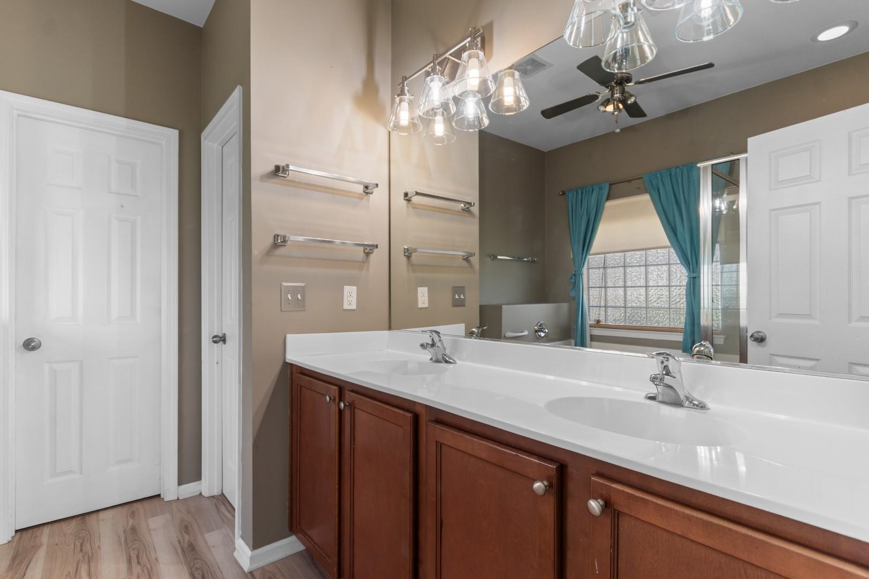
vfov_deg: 73.7
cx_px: 434
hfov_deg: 96.7
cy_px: 290
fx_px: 386
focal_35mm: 16
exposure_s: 1/2
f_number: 4.8
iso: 100
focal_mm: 11
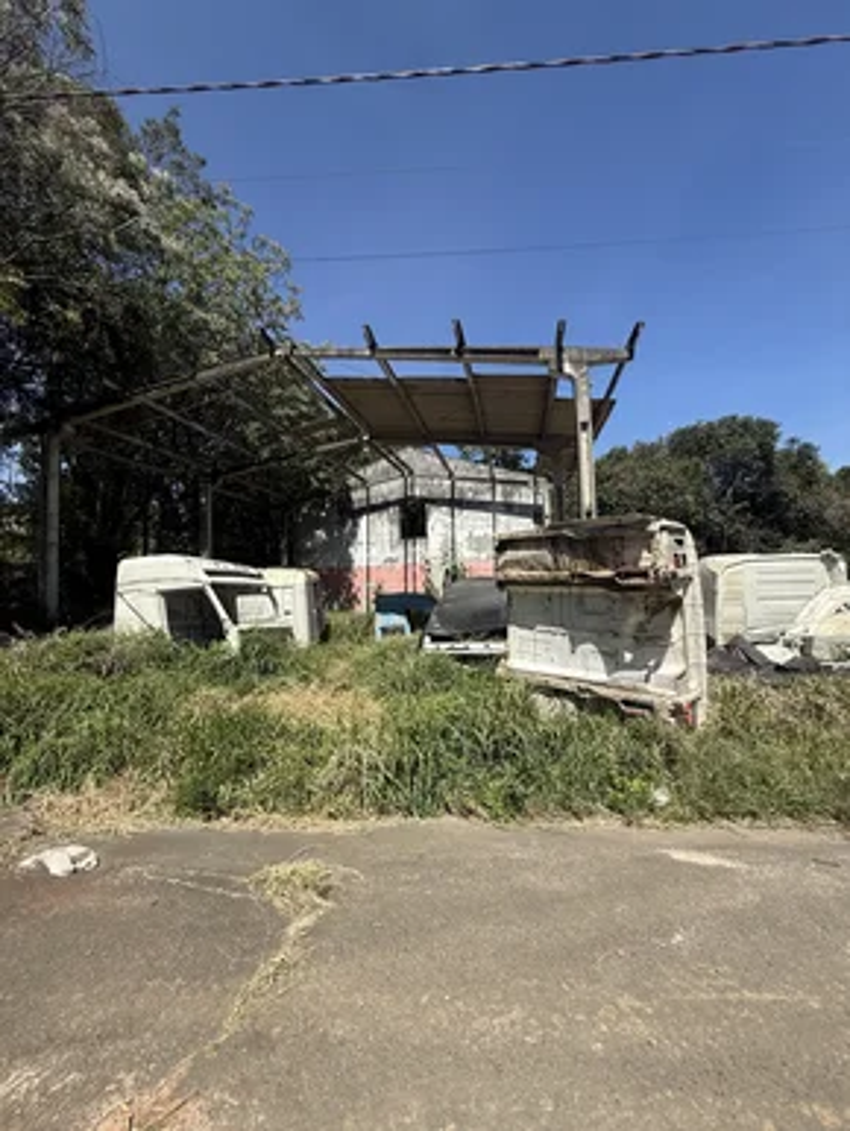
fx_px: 458
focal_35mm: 14
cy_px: 566
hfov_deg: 85.7
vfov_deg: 102.0
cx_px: 425
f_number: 2.2
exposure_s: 1/1656
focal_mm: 2.22
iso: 50
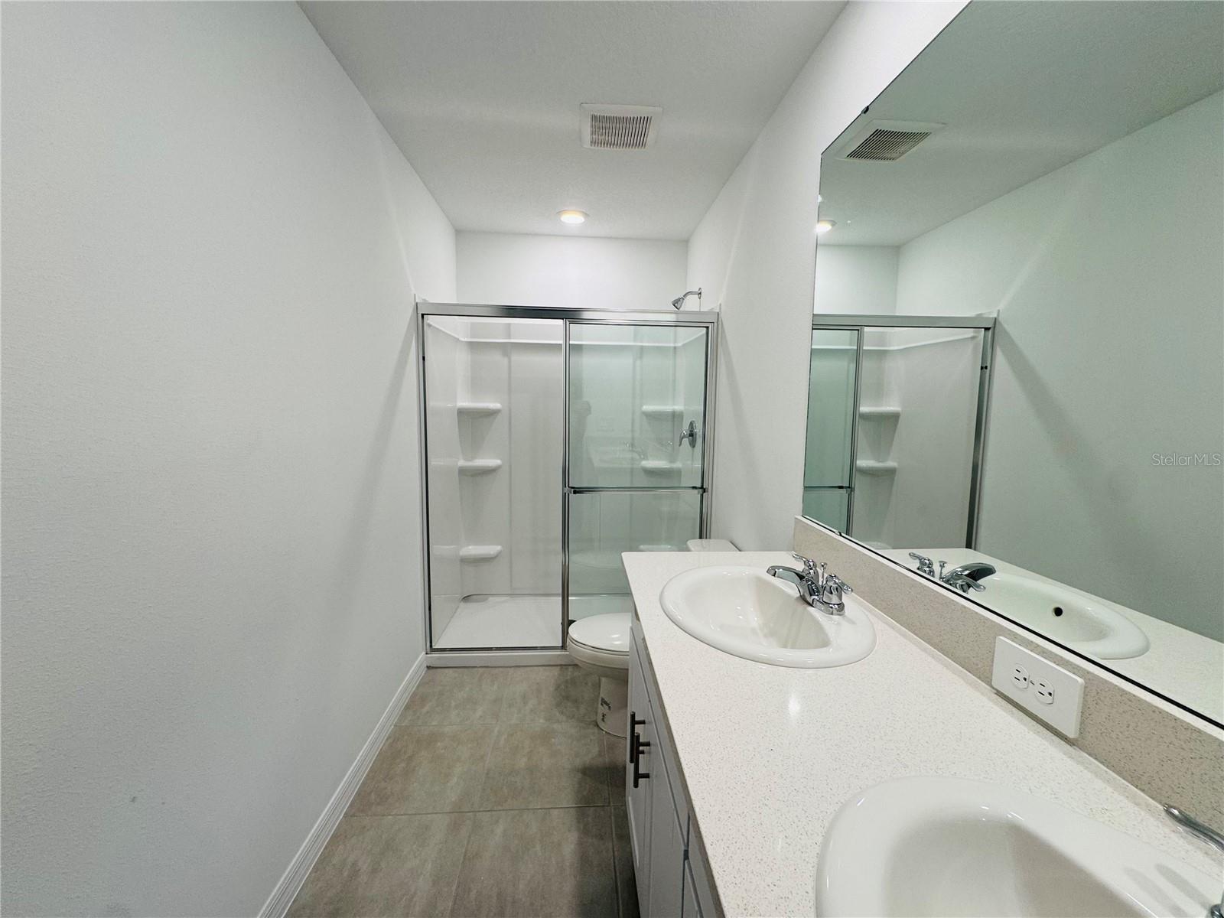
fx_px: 495
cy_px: 459
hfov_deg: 102.1
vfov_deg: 85.7
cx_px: 612
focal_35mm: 14
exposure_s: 1/120
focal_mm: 2.22
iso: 100
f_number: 2.2
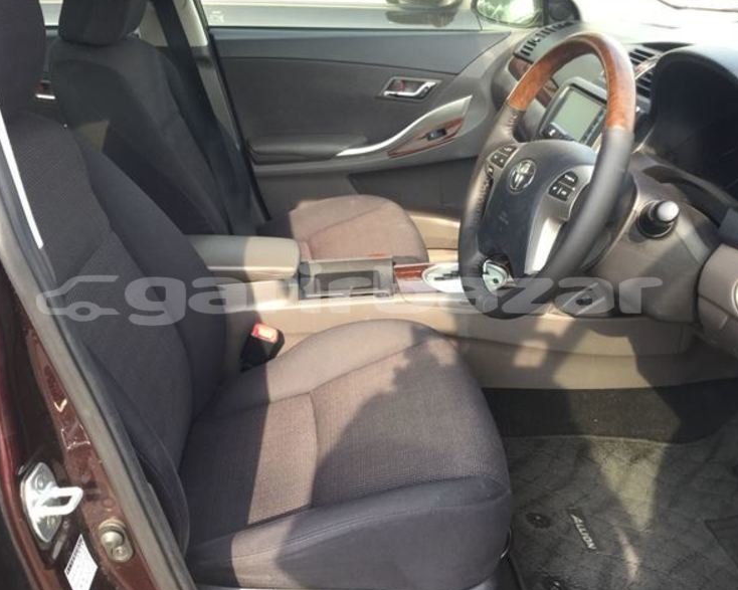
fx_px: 721
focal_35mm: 33
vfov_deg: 44.5
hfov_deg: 54.2
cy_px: 293
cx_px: 349
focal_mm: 3.3
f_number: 2.4
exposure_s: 1/120
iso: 40
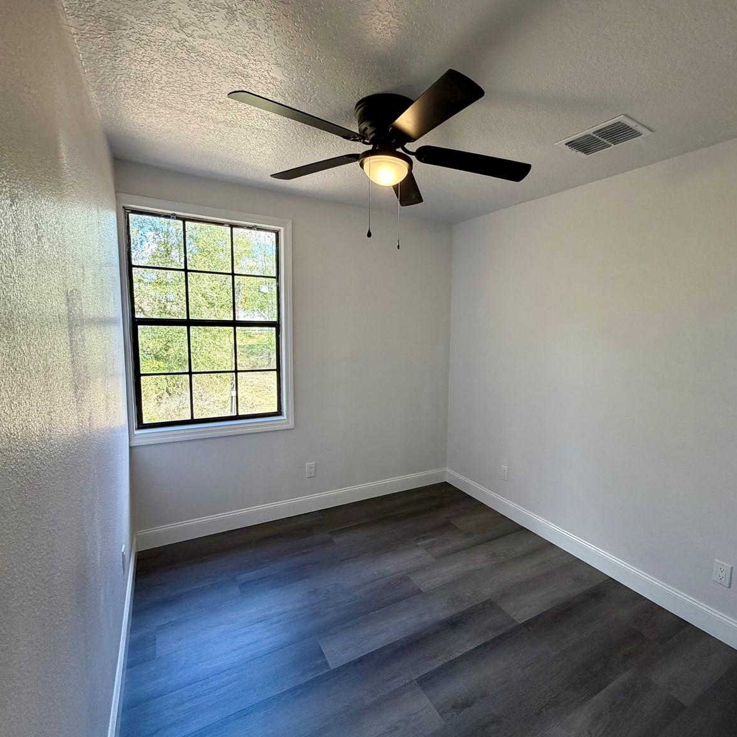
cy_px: 367
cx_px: 423
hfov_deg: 83.4
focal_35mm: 17
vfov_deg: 84.0
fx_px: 409
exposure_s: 1/120
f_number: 2.2
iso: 200
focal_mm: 2.22
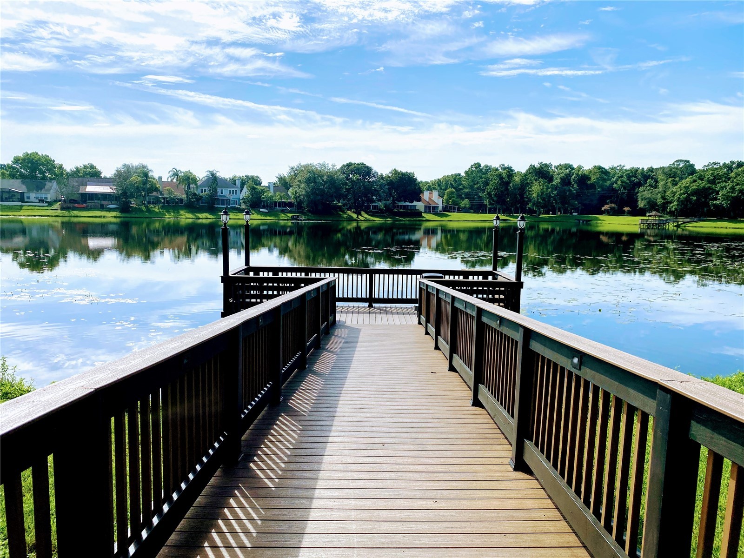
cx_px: 372
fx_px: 559
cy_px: 279
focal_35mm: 26
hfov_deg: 67.3
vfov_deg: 53.1
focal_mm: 4.25
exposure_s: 1/5236
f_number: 1.8
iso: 32
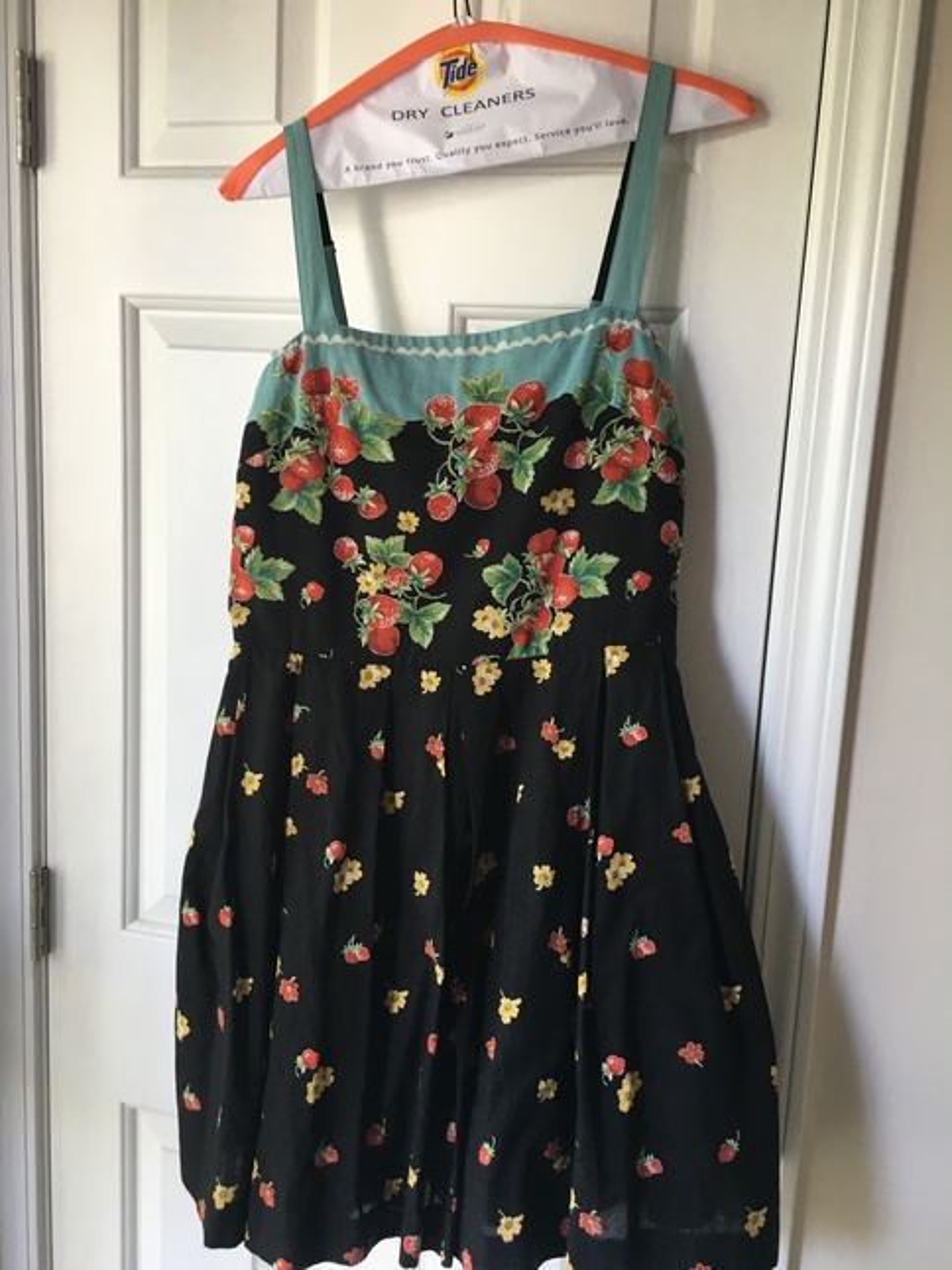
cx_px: 476
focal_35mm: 29
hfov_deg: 48.2
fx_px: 1063
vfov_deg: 61.7
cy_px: 635
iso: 80
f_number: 2.2
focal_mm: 4.15
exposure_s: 1/30
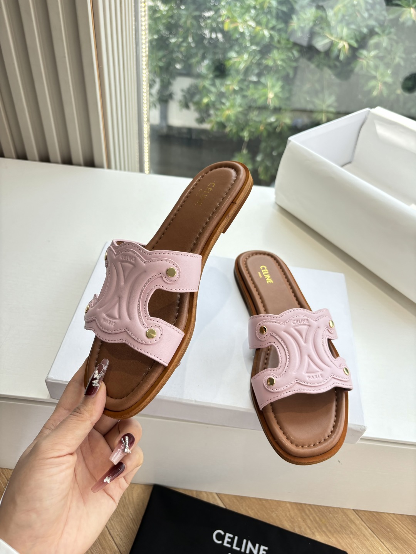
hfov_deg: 53.1
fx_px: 417
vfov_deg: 67.3
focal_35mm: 26
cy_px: 277
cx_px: 208
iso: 50
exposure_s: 1/370
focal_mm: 5.96
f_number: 1.6
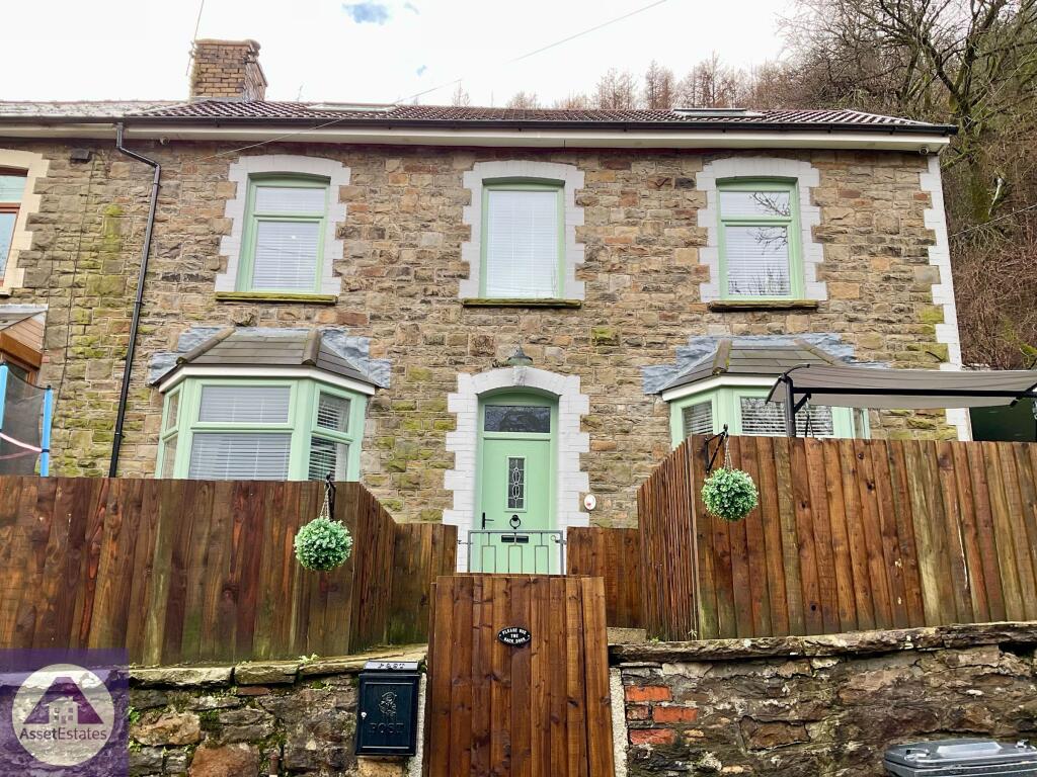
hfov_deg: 61.7
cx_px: 518
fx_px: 869
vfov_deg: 48.2
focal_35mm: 29
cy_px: 388
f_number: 1.8
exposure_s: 1/219
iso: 16
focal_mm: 3
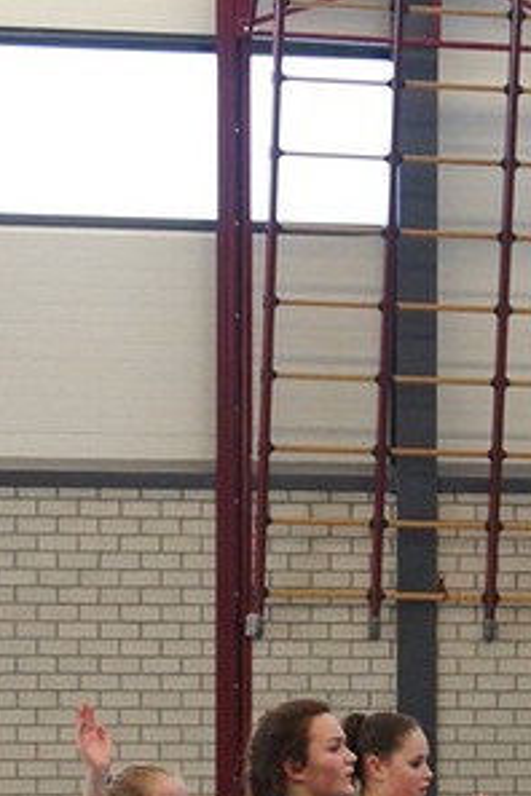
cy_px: 733
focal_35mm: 155
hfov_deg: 8.8
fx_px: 3429
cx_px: 617
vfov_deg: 13.1
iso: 800
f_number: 2.8
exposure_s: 1/250
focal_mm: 30
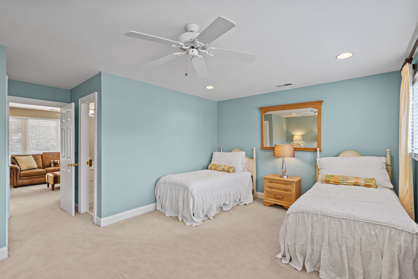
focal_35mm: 16
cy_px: 140
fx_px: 186
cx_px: 209
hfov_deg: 96.7
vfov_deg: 73.7
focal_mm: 16
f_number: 4
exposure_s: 1/15
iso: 500
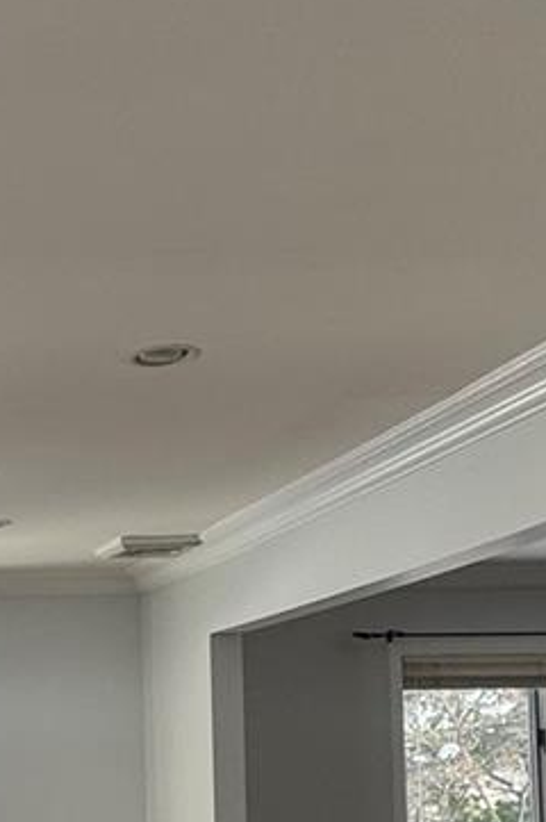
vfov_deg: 30.9
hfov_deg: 18.7
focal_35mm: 62
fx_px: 1413
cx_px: -321
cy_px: 749
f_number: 2.2
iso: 64
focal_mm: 2.22
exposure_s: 1/99
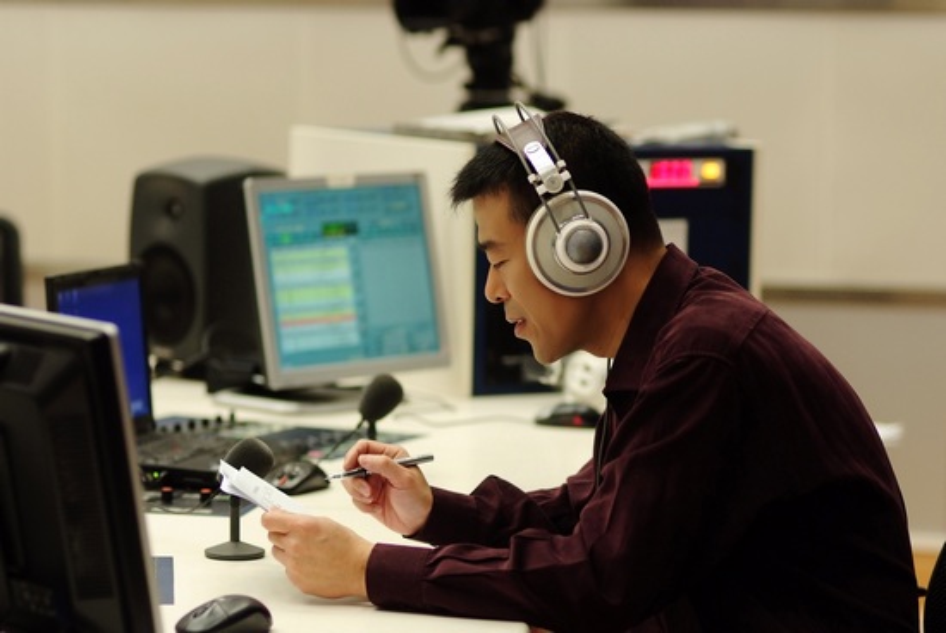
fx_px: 3367
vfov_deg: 10.7
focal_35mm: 128
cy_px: 316
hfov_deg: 16.0
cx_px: 473
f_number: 2.5
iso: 640
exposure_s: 1/100
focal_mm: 85
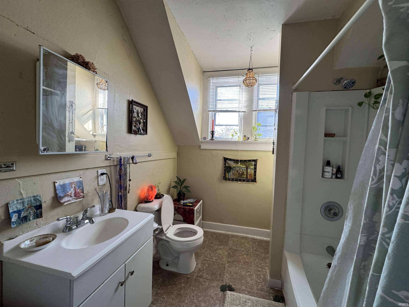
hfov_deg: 102.1
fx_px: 165
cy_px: 154
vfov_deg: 85.7
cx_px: 204
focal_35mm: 14
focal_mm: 2.22
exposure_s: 1/99
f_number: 2.2
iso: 125
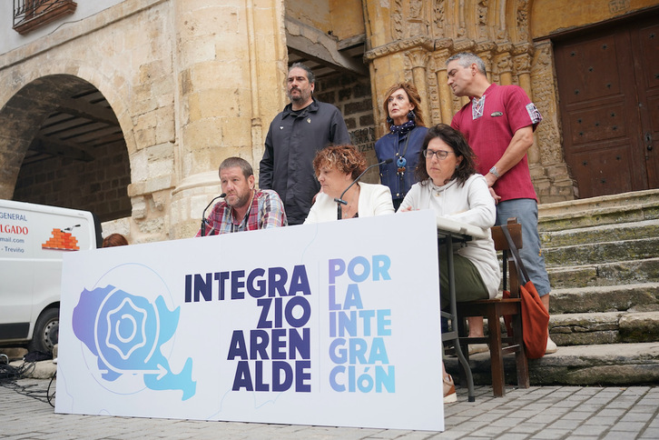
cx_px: 330
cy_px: 220
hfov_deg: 55.8
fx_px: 622
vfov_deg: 38.9
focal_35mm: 34
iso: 800
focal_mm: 34
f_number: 4
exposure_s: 1/2500
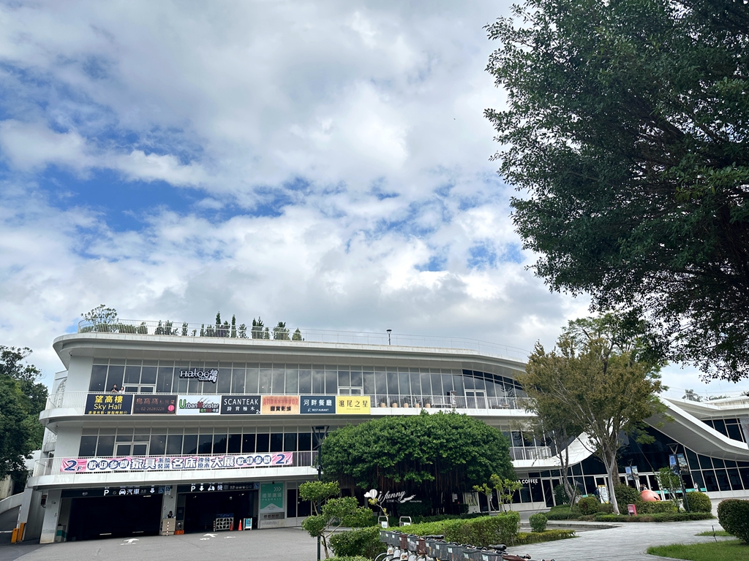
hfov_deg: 71.6
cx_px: 374
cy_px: 280
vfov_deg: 56.8
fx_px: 519
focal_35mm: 24
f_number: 1.78
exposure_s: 1/2732
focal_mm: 6.86
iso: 80
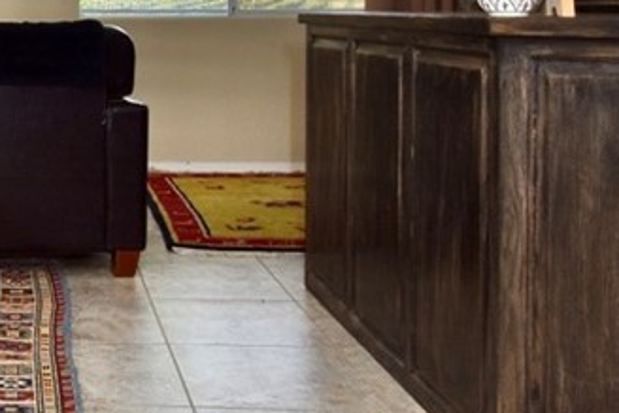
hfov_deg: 32.8
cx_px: -47
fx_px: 925
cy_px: 14
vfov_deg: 24.2
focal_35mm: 54
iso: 250
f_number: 9
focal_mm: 11.5
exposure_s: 1/160
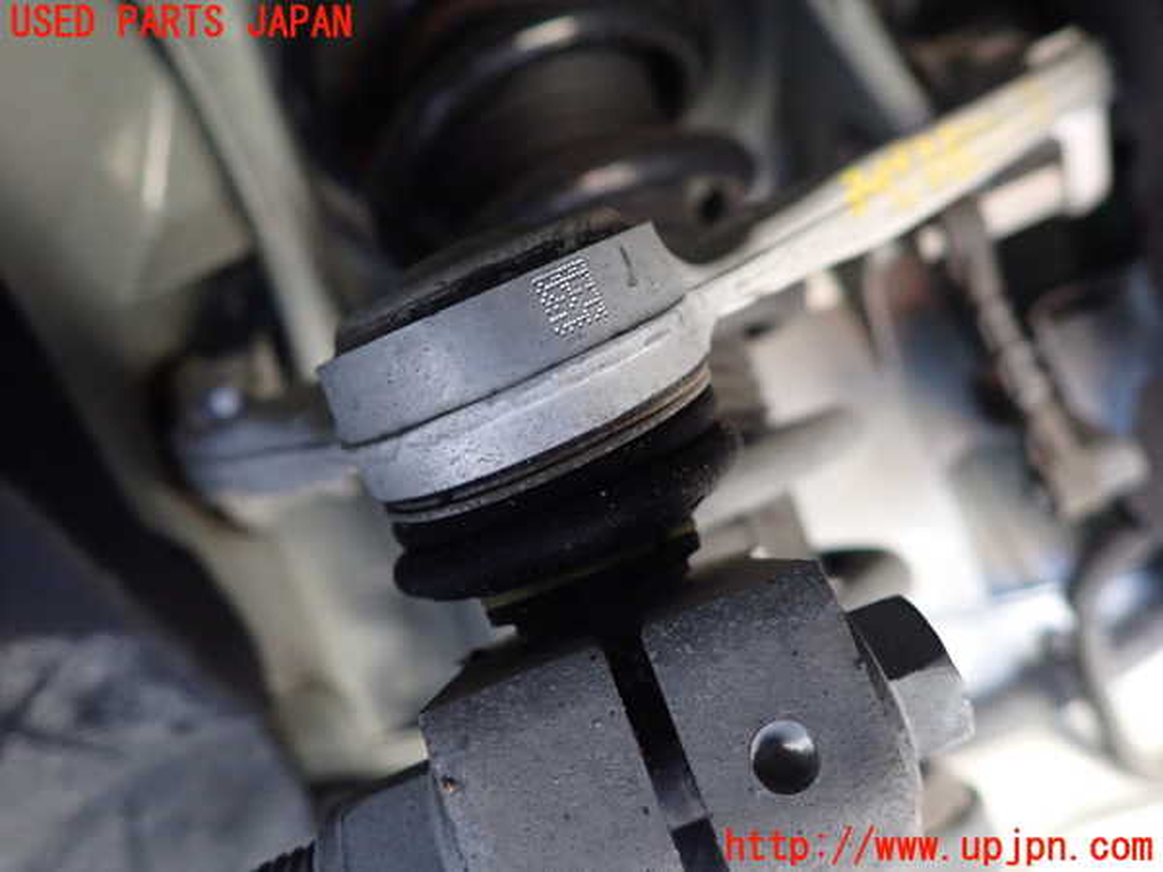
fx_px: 840
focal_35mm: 25
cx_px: 582
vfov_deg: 54.9
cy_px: 436
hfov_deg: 69.4
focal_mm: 4.5
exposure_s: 1/25
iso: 800
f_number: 2
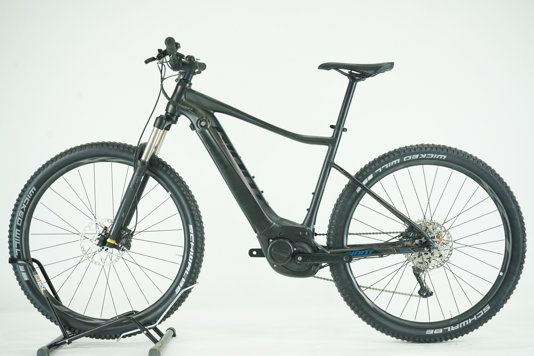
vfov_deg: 24.6
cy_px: 178
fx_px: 816
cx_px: 267
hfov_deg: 36.2
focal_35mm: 55
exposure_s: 1/200
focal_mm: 55
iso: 2500
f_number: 6.3
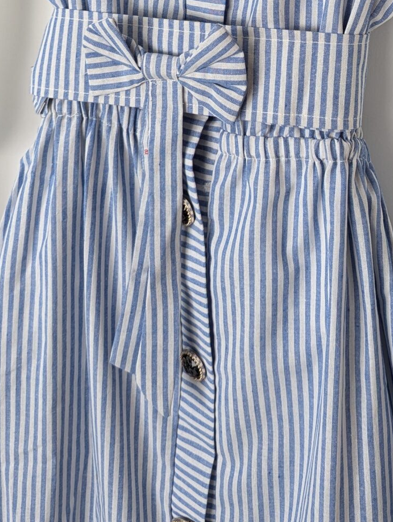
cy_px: -10
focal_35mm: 63
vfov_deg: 28.6
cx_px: 257
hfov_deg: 23.3
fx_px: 951
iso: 56
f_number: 1.85
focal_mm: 6.81
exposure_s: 1/151
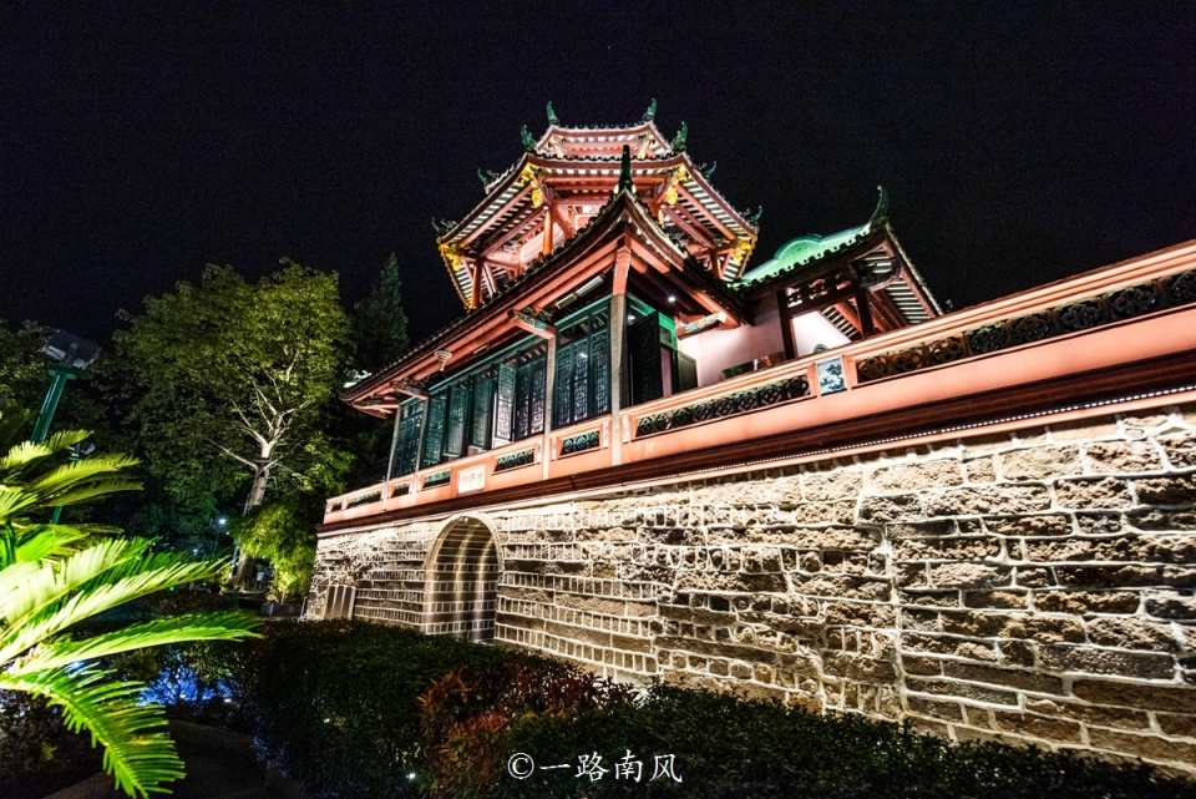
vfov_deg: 81.3
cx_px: 598
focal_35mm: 14
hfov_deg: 104.2
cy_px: 400
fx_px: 465
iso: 1600
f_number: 5.6
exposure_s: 1/80
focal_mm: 14
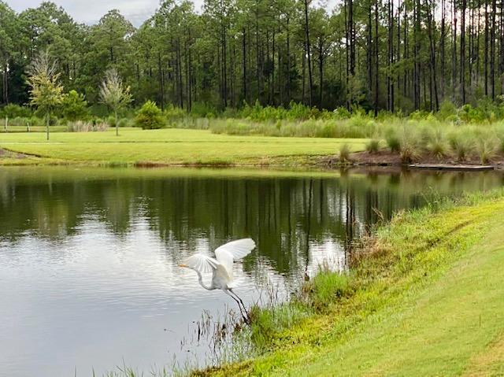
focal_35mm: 52
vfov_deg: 28.0
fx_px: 757
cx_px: 252
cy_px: 188
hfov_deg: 36.8
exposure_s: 1/191
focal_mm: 6
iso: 20
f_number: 2
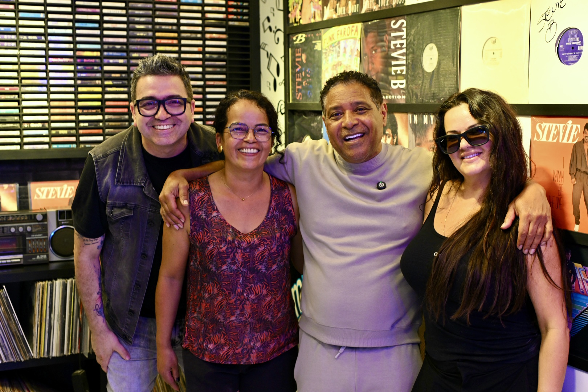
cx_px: 294
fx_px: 817
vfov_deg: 27.0
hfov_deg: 39.6
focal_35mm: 50
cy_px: 196
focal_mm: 50
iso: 2200
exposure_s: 1/60
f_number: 5
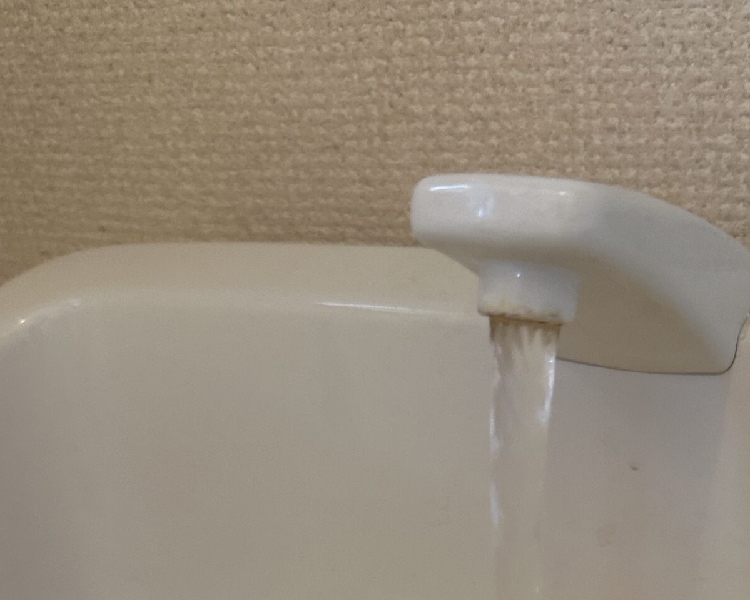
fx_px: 1110
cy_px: 716
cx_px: 568
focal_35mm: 50
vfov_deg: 26.9
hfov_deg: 36.4
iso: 400
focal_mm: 6.86
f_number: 1.78
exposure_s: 1/60
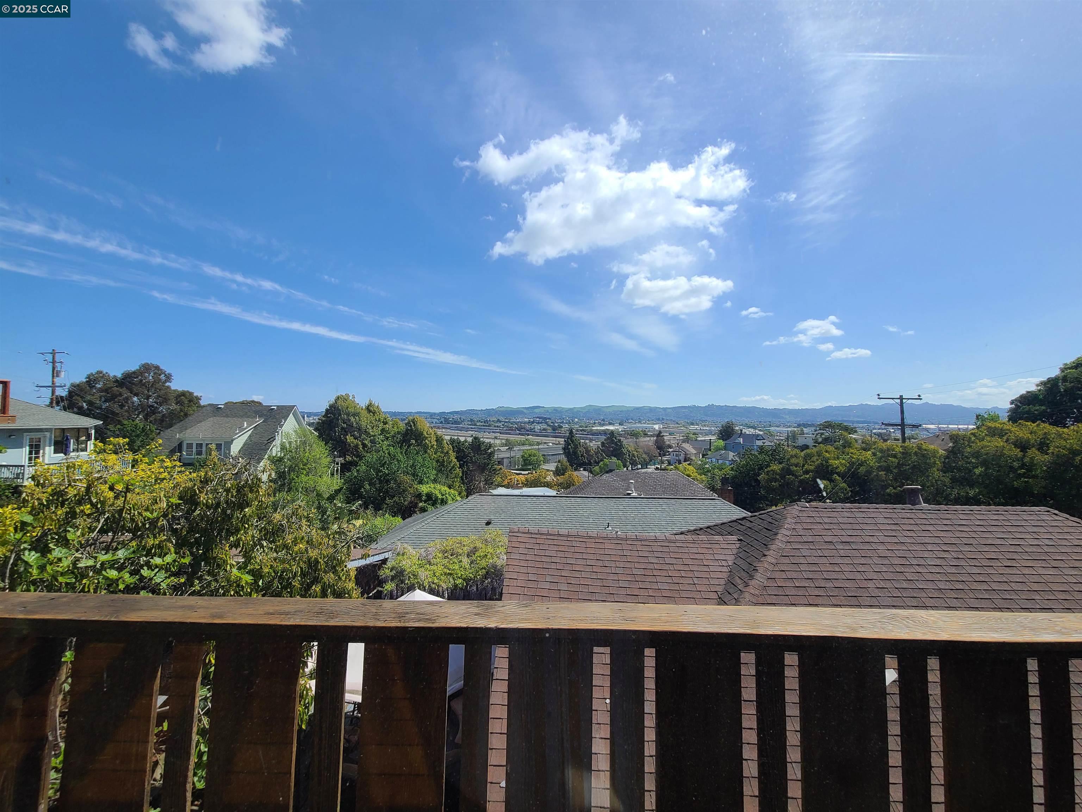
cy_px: 406
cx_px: 541
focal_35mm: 13
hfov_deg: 106.2
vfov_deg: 89.9
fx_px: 406
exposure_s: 1/2228
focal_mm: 2.2
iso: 64
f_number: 2.2
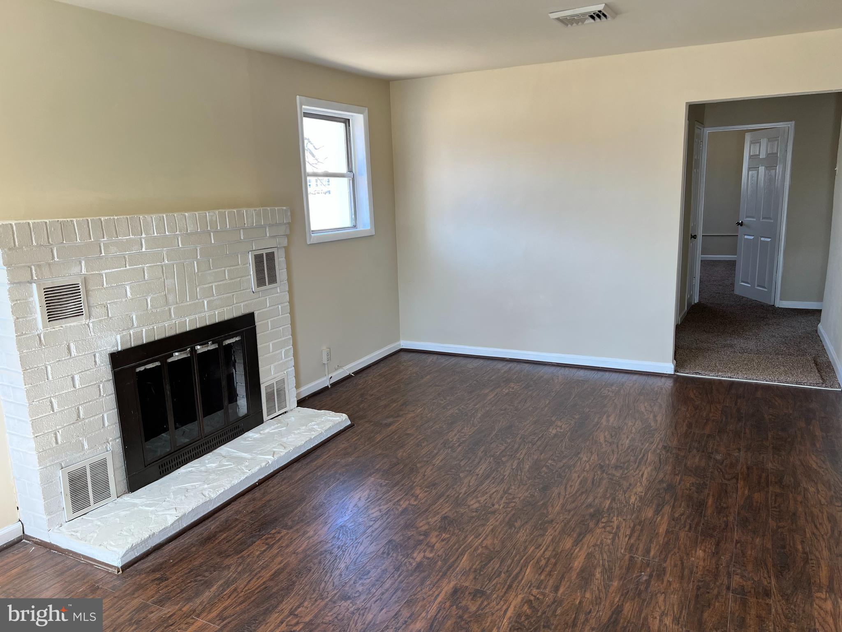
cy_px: 316
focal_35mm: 26
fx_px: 632
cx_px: 421
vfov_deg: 53.1
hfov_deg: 67.3
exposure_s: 1/121
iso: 64
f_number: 1.5
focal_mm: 5.7
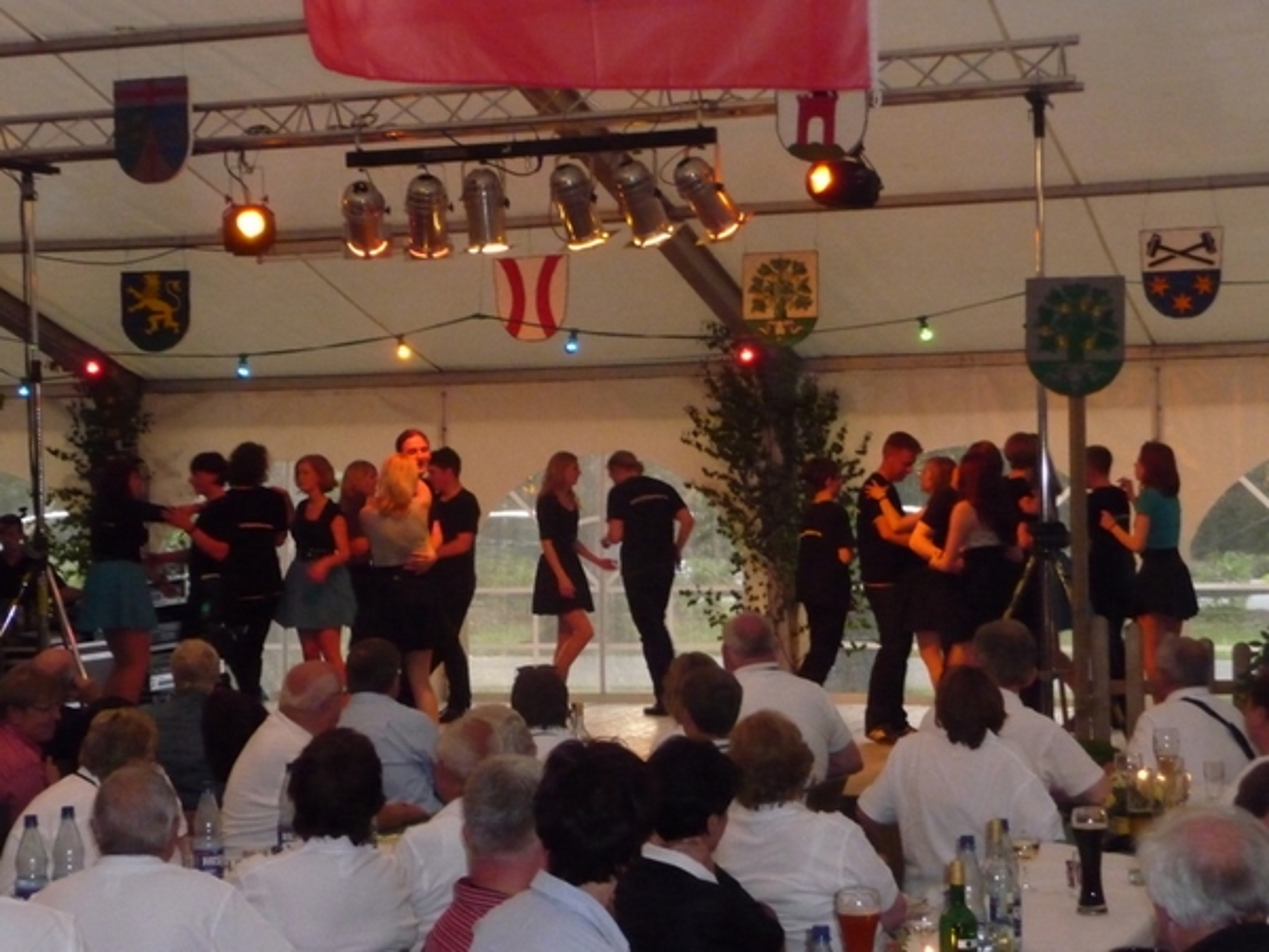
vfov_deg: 20.4
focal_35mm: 72
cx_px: 634
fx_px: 2639
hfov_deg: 27.0
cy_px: 476
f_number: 4.6
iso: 800
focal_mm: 12.2
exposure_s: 1/40
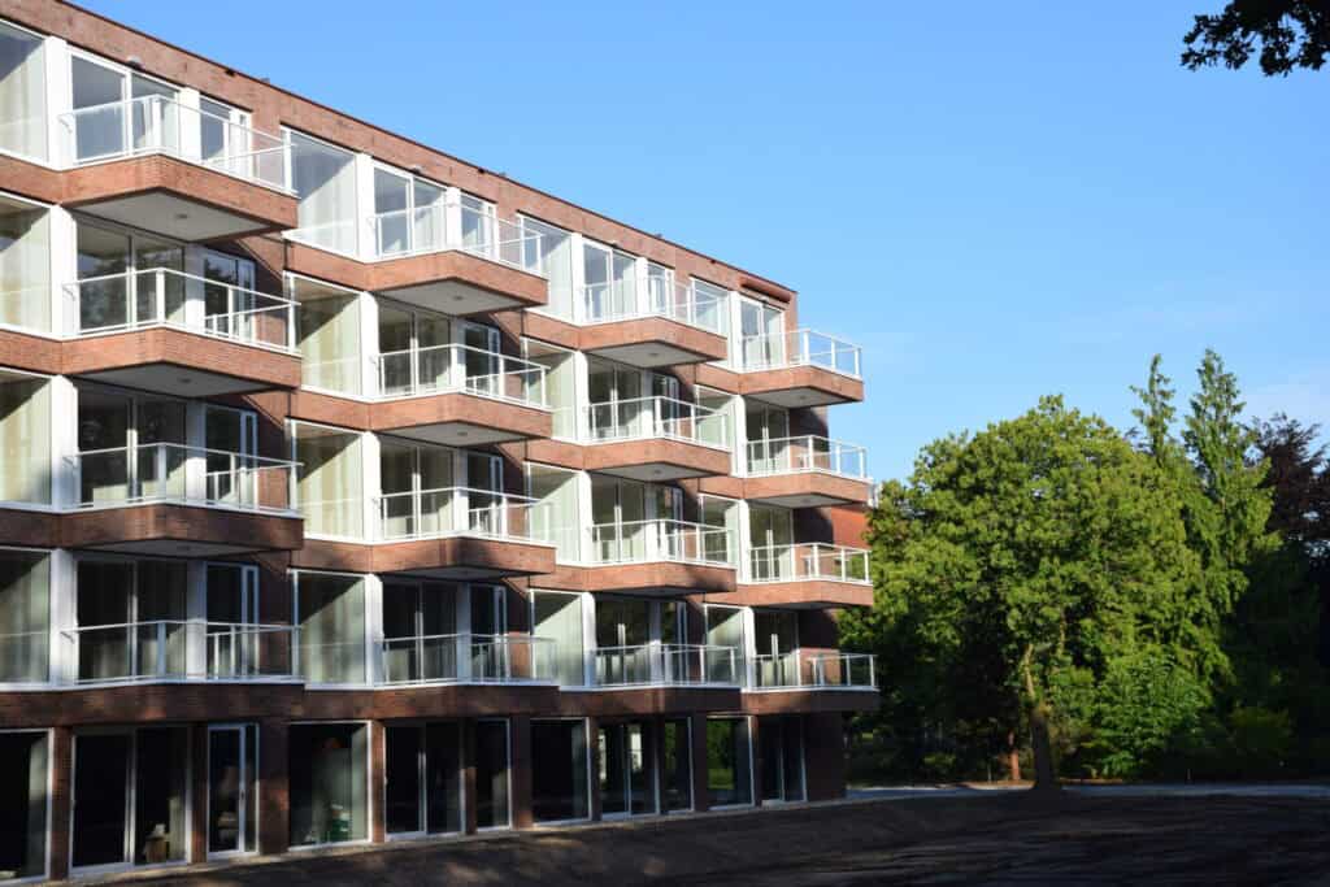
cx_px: 665
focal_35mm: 60
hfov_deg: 33.4
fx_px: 2217
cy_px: 444
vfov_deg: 22.6
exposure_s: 1/320
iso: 200
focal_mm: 40
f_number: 9
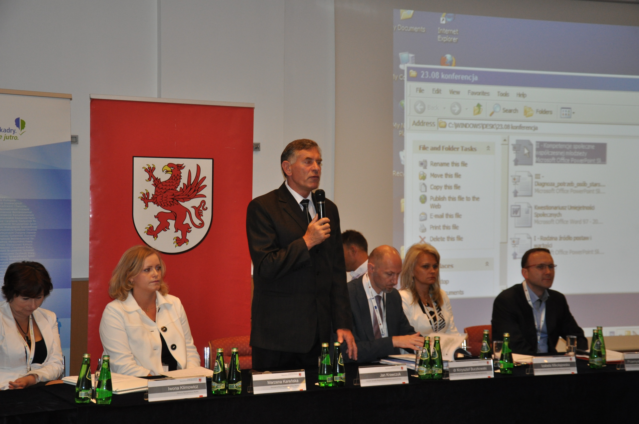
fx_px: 1197
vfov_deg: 20.1
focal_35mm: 68
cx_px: 320
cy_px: 212
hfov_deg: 29.9
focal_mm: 45
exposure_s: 1/60
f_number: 4.8
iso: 800
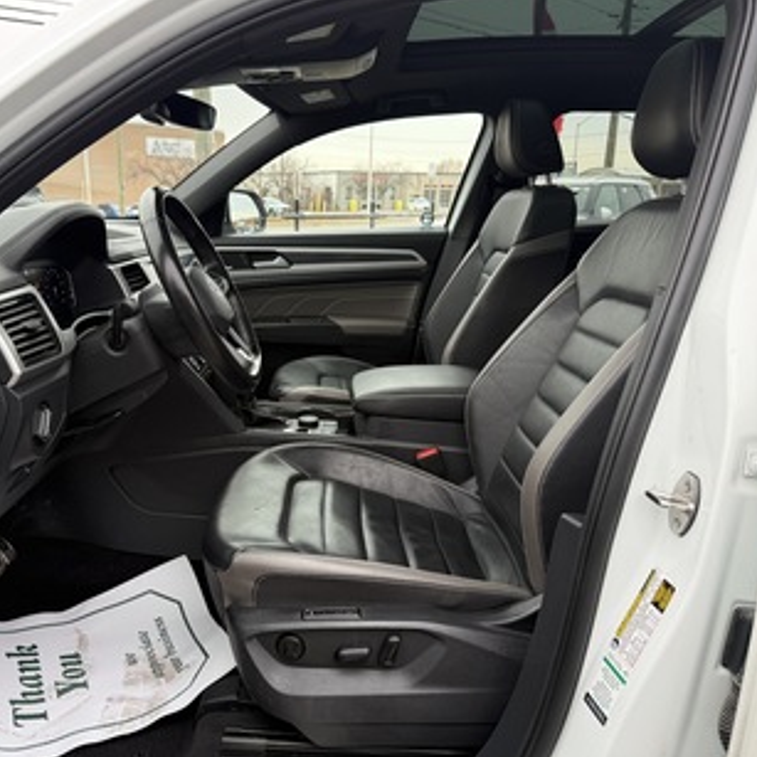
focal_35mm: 29
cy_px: 378
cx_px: 276
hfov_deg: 54.9
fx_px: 718
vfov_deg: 55.6
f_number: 1.78
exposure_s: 1/239
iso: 125
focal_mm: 6.76
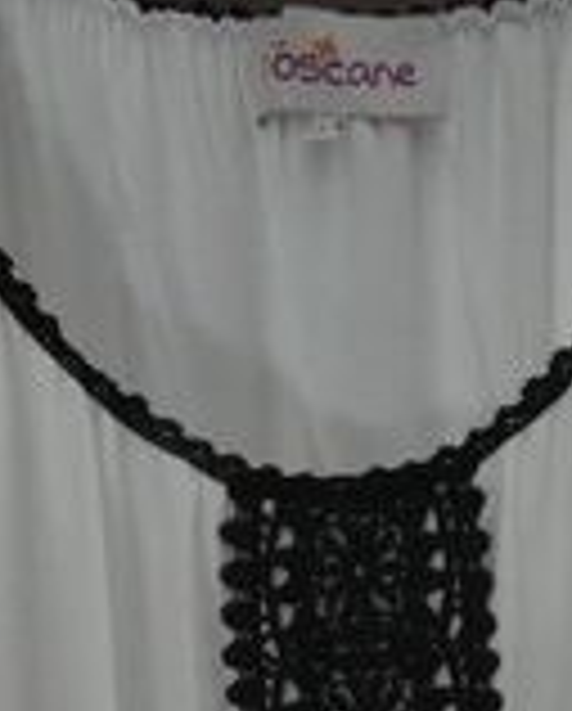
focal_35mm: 74
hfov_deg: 20.6
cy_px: 914
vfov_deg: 23.0
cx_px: 432
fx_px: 1561
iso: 640
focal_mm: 3.6
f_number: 2.8
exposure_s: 1/60
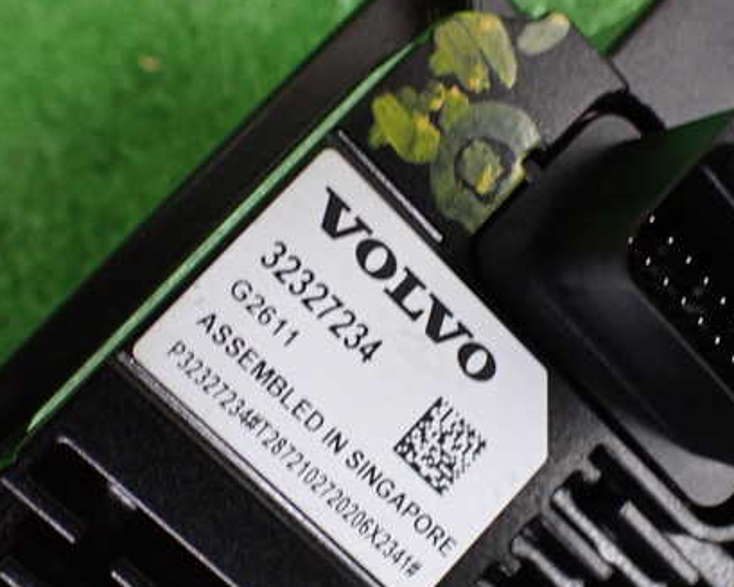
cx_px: 389
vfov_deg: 34.8
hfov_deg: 42.9
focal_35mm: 43
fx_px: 934
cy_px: 354
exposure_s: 1/30
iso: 800
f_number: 2.3
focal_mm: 5.4
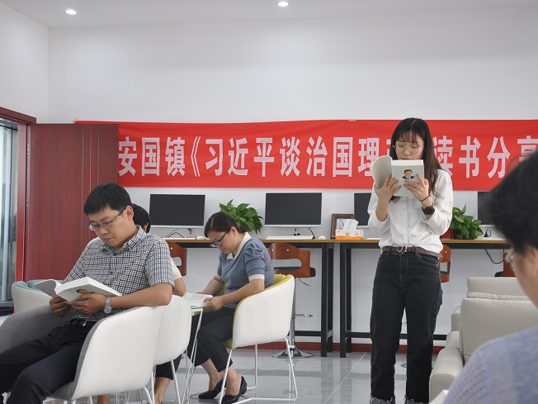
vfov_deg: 27.5
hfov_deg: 36.1
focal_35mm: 53
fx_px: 824
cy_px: 199
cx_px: 290
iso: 400
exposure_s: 1/30
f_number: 5.6
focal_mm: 32
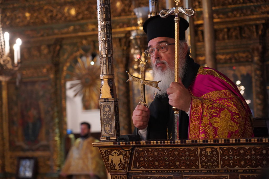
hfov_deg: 28.8
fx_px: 523
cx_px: 134
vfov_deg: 19.5
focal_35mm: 70
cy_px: 90
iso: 6400
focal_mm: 70
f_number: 4
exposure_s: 1/160
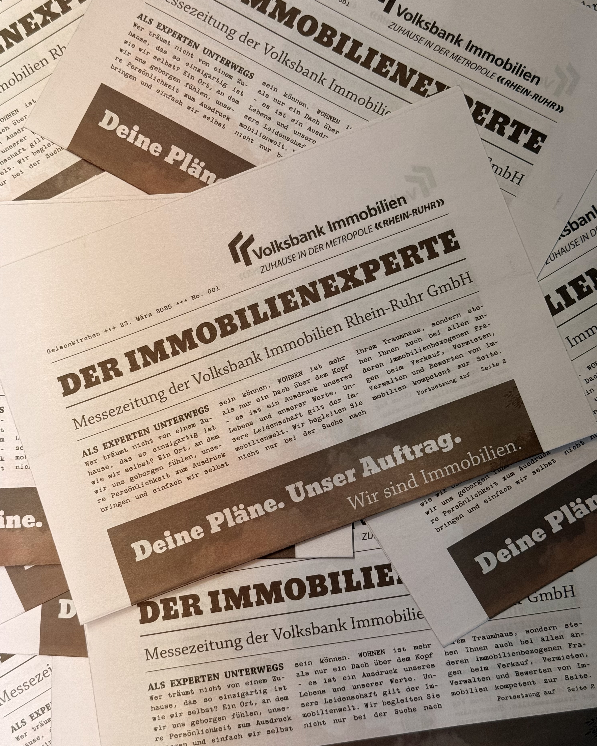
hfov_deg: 29.7
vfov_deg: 36.7
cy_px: 362
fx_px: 1126
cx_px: 297
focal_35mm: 51
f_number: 1.78
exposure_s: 1/81
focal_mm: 6.76
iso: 80
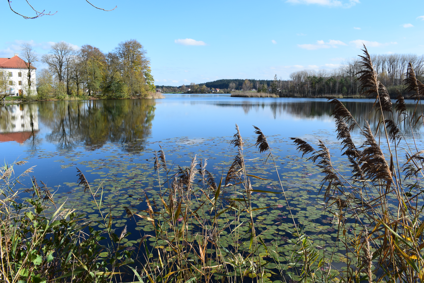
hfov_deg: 61.9
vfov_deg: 43.6
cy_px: 142
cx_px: 212
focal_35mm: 30
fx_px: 353
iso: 400
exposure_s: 1/400
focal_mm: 20
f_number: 11
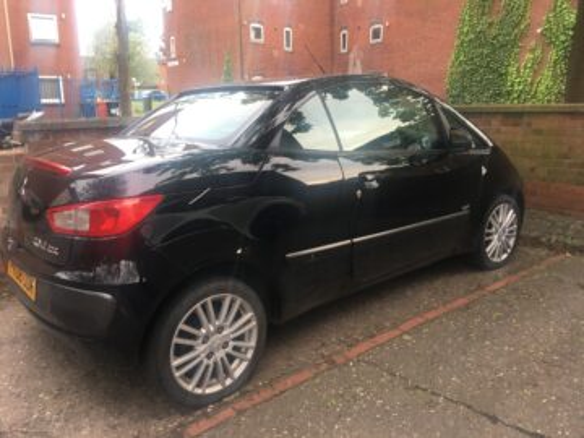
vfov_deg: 48.2
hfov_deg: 61.7
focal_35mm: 29
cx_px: 292
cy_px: 219
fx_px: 489
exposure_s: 1/33
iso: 40
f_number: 2.2
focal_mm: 4.15
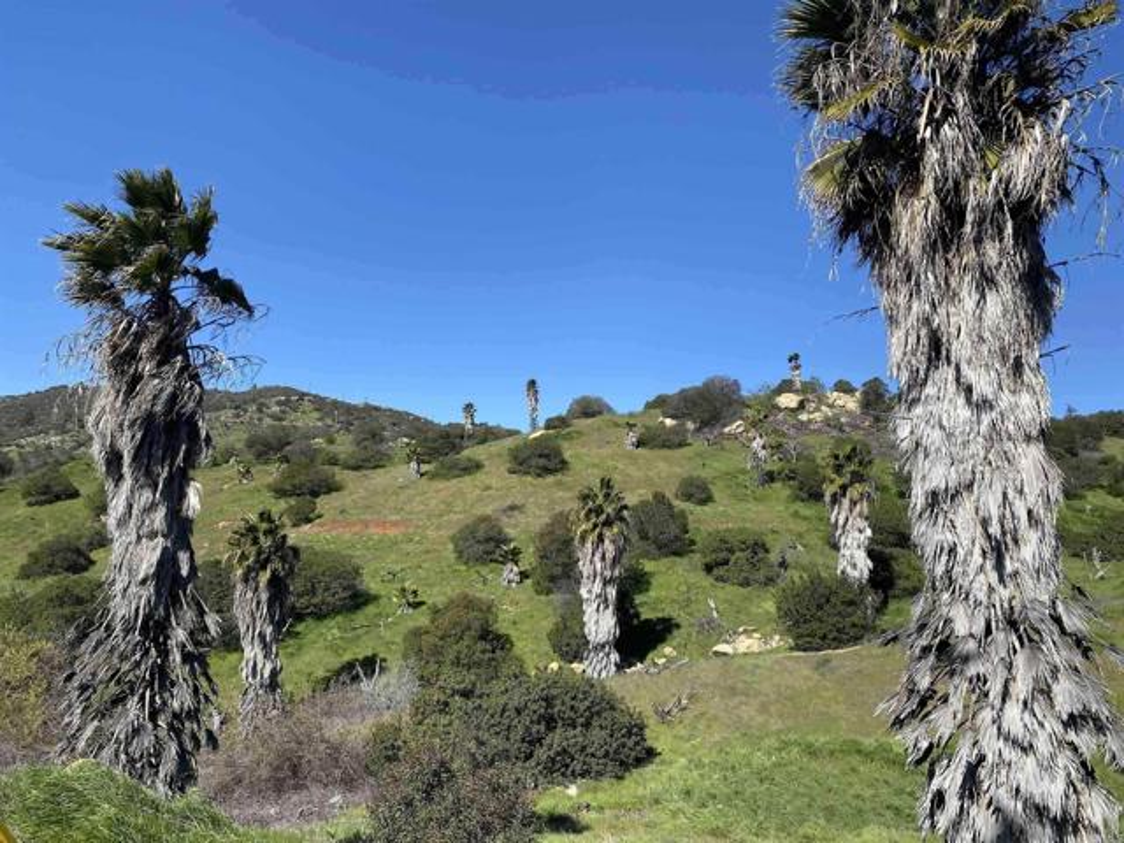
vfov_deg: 53.1
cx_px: 562
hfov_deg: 67.3
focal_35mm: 26
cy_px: 422
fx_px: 844
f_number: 1.8
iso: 32
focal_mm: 4.25
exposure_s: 1/2358
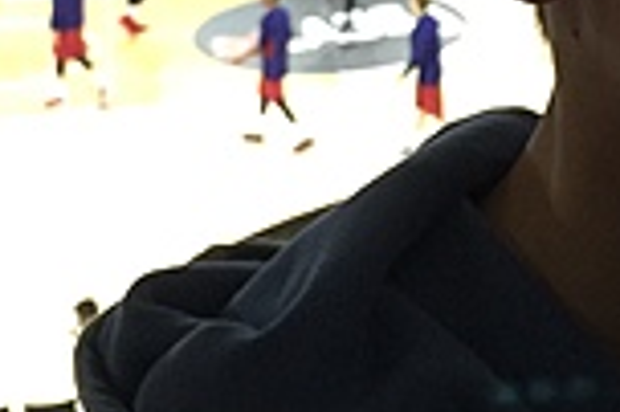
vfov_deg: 10.5
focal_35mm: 127
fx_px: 2185
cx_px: 518
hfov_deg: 16.0
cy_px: -131
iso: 80
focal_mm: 4.15
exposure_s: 1/33
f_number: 2.2
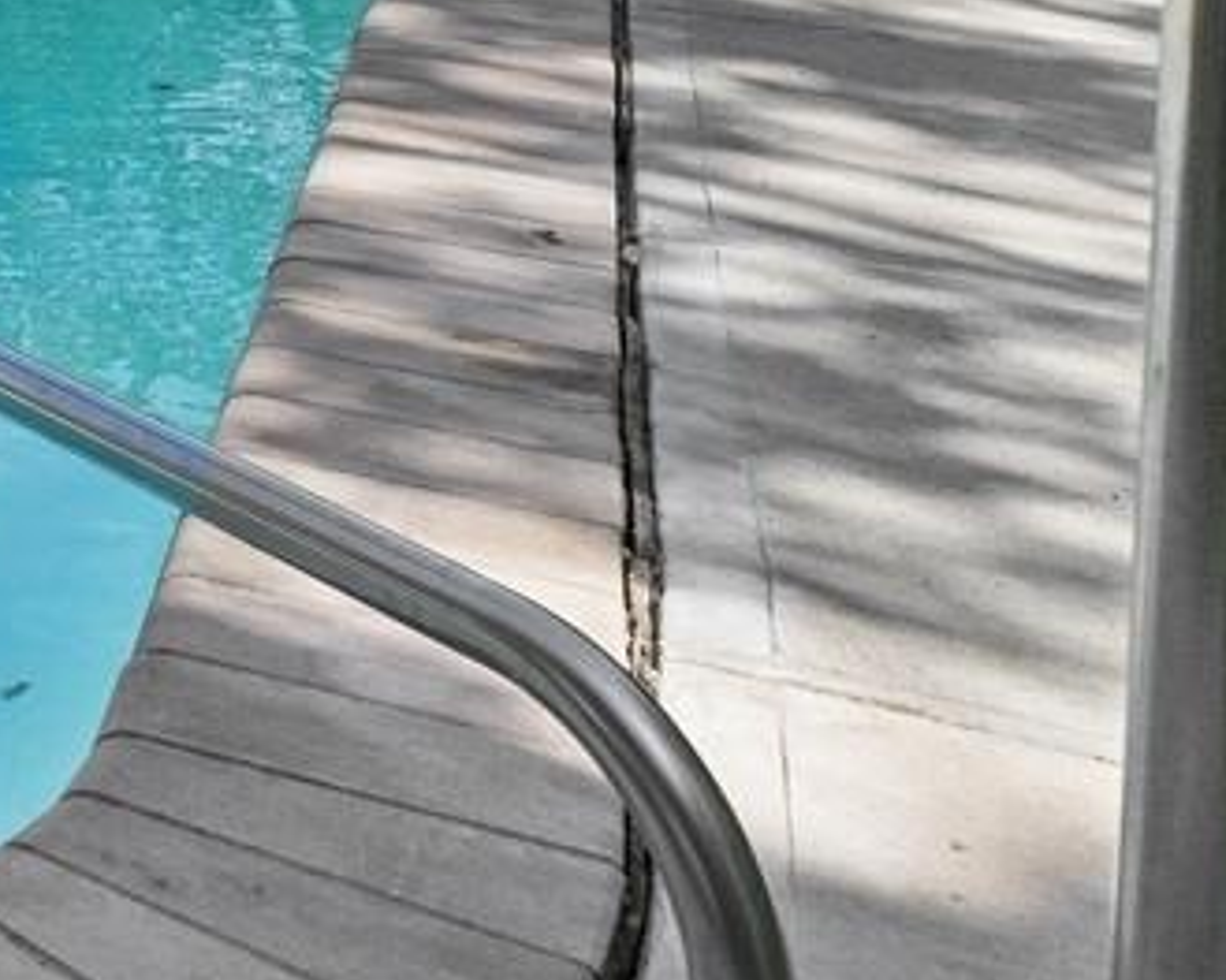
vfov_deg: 17.4
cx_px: -1420
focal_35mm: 75
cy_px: -656
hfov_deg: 16.6
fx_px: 2731
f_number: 8
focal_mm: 16.5
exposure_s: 1/1000
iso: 400
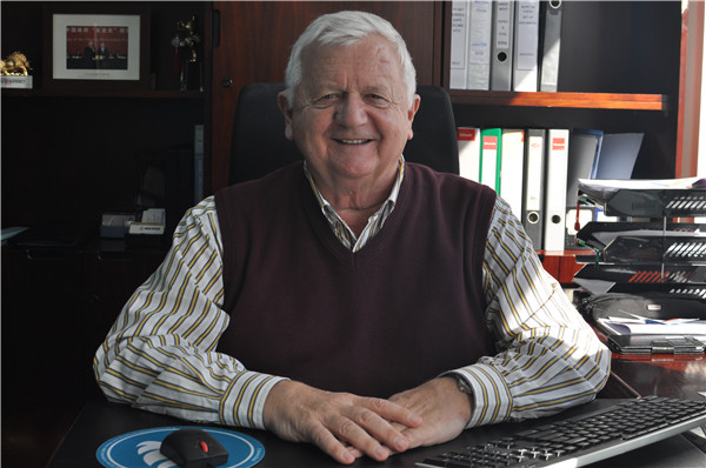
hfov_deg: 37.9
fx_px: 1028
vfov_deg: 25.7
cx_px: 353
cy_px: 234
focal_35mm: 52
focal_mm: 35
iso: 320
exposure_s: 1/160
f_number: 6.3
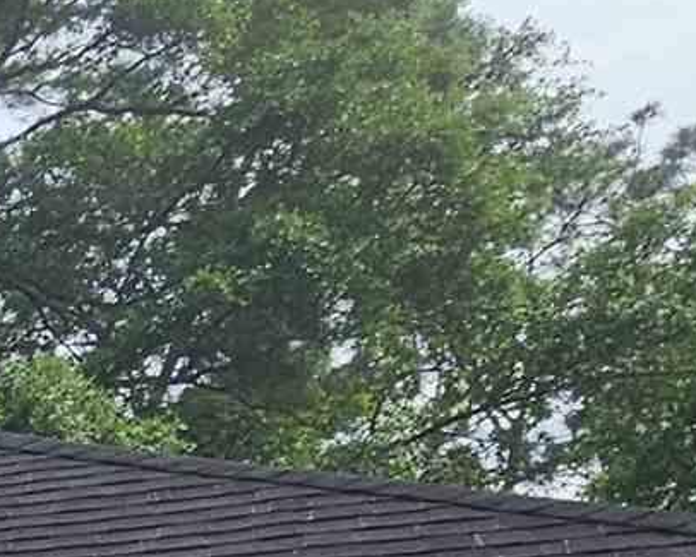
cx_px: -1229
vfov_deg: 13.0
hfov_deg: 12.4
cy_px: 1253
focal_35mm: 96
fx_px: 1978
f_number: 2.2
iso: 50
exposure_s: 1/2151
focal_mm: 2.2
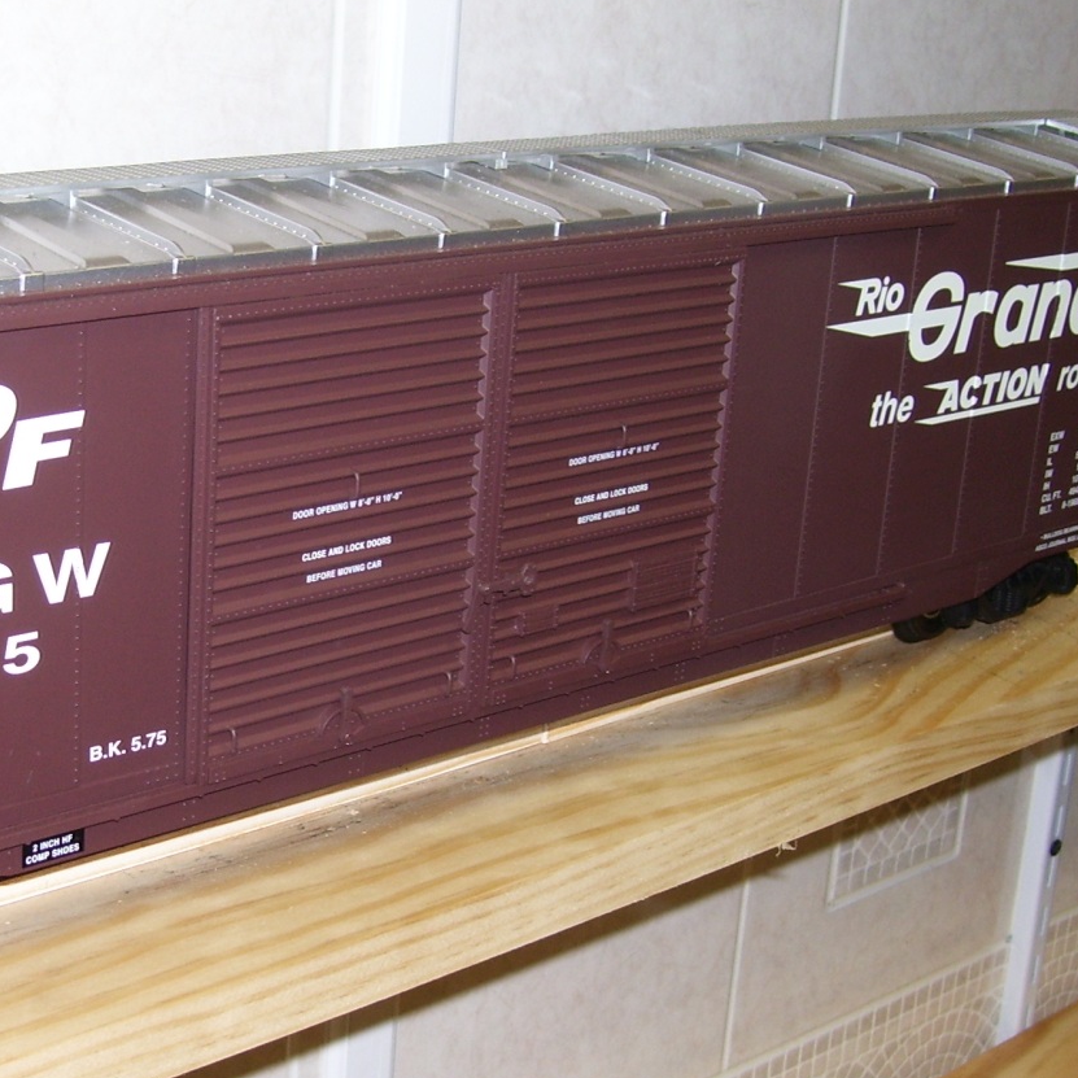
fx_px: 2220
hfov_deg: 26.8
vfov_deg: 27.3
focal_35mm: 63
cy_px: 588
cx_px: 226
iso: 80
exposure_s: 1/60
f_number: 2.7
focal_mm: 6
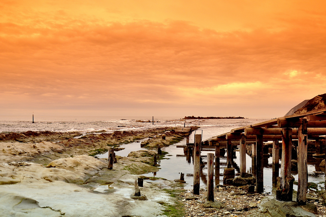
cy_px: 108
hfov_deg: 53.2
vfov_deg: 36.8
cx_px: 163
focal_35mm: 36
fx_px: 326
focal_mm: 24
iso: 200
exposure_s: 1/250
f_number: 4
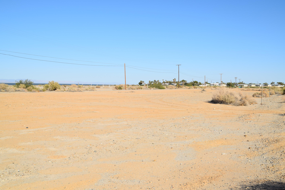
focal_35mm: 38
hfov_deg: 51.3
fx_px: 297
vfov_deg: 35.5
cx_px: 142
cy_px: 95
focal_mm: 25
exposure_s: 1/500
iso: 200
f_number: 11
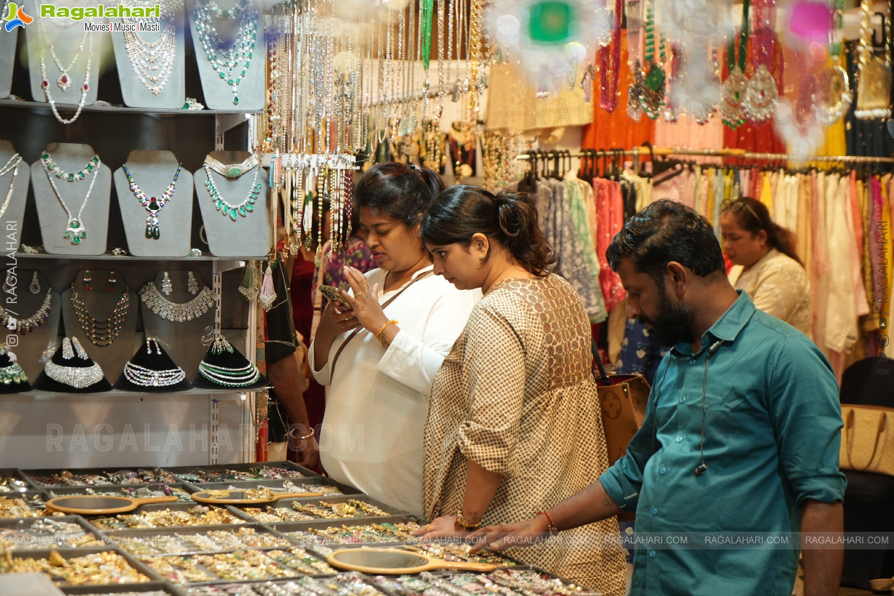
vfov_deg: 19.5
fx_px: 1738
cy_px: 298
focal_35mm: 70
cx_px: 447
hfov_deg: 28.8
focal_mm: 70
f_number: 5
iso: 800
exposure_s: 1/160
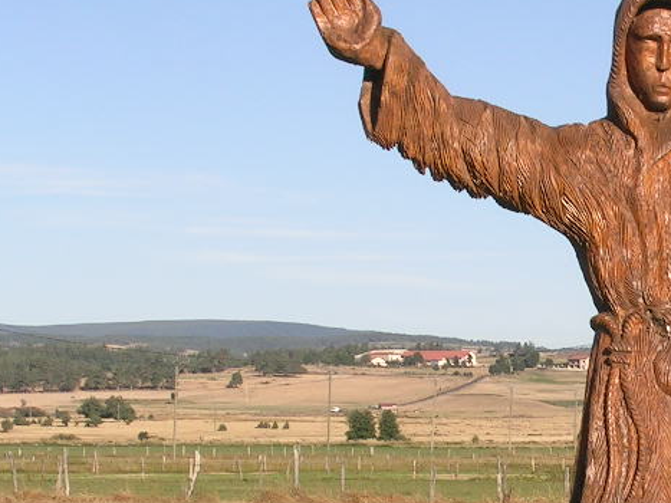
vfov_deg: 8.8
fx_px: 3275
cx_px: 657
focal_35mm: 169
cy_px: 428
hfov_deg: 11.6
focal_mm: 11.7
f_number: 6.7
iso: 50
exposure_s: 1/227
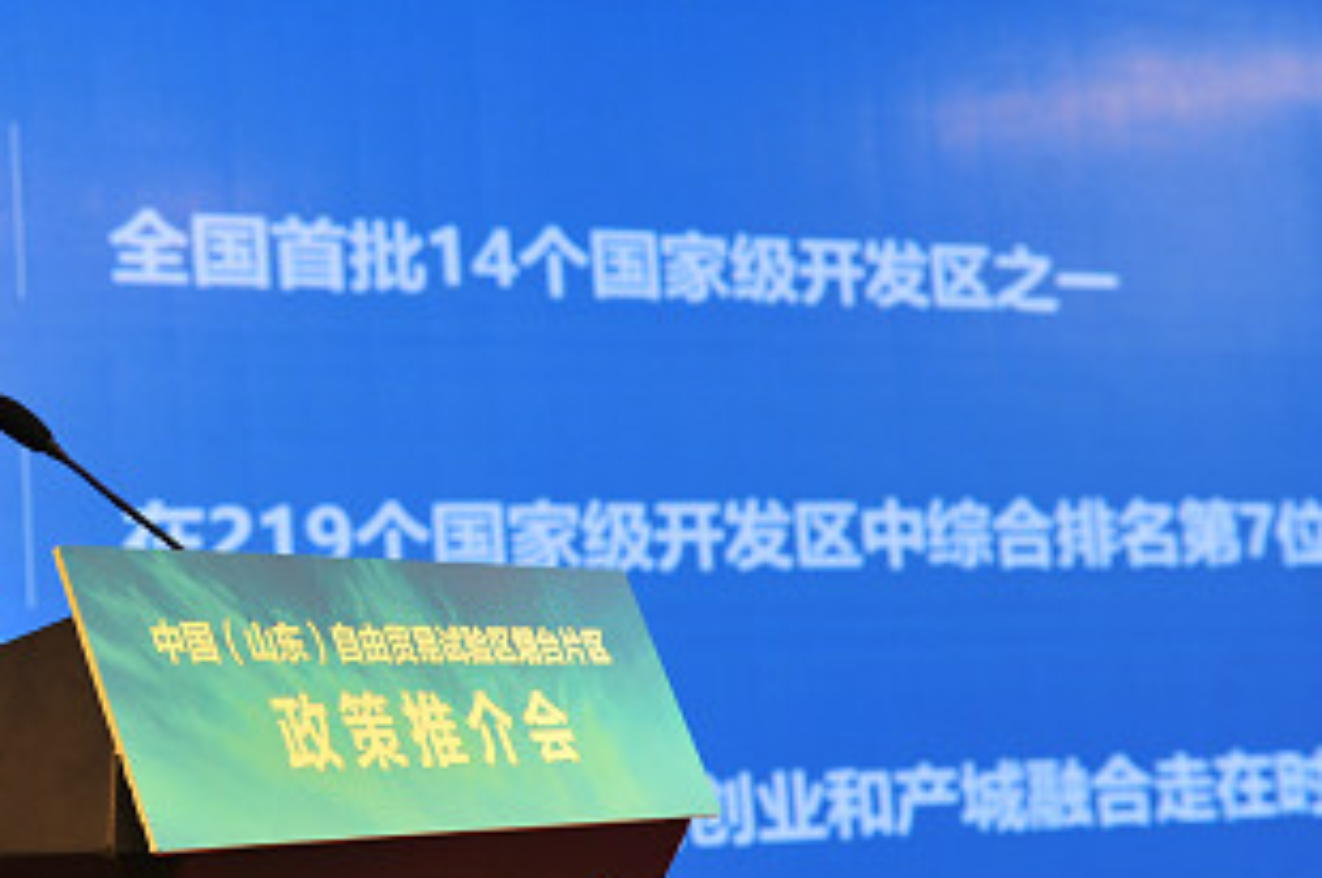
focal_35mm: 87
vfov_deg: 15.7
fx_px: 3191
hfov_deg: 22.8
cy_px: 390
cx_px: 124
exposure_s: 1/100
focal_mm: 45
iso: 400
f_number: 5
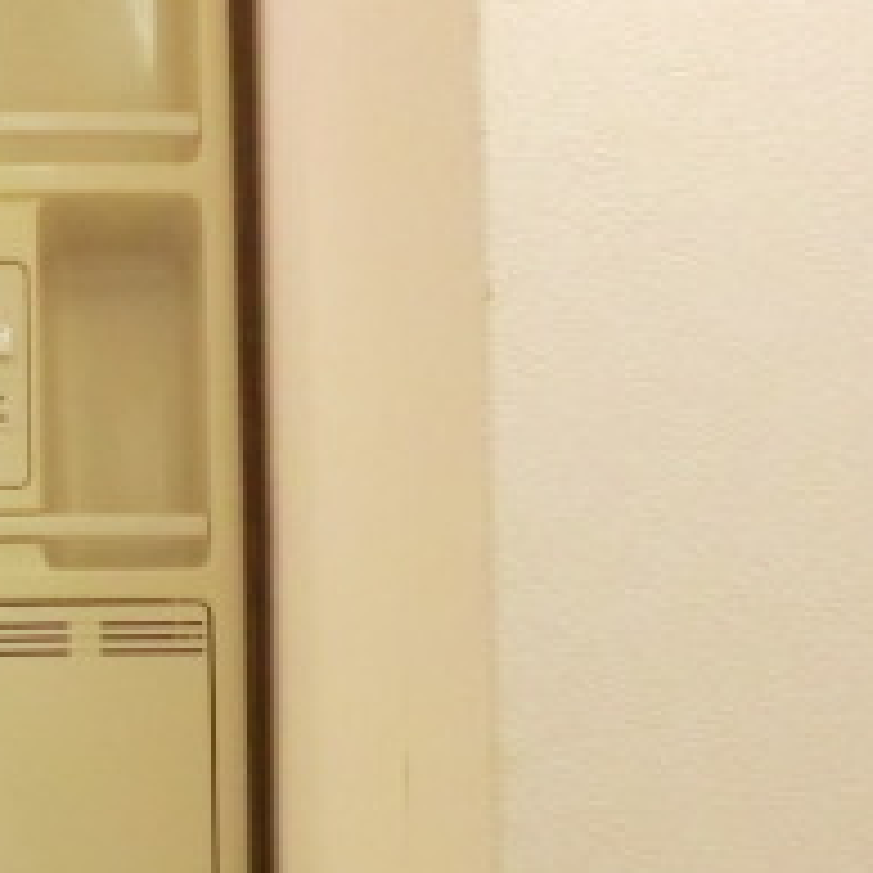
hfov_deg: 21.8
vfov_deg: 24.4
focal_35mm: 70
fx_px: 1997
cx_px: -310
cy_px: 666
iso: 800
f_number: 3.2
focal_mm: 4.3
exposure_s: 1/50
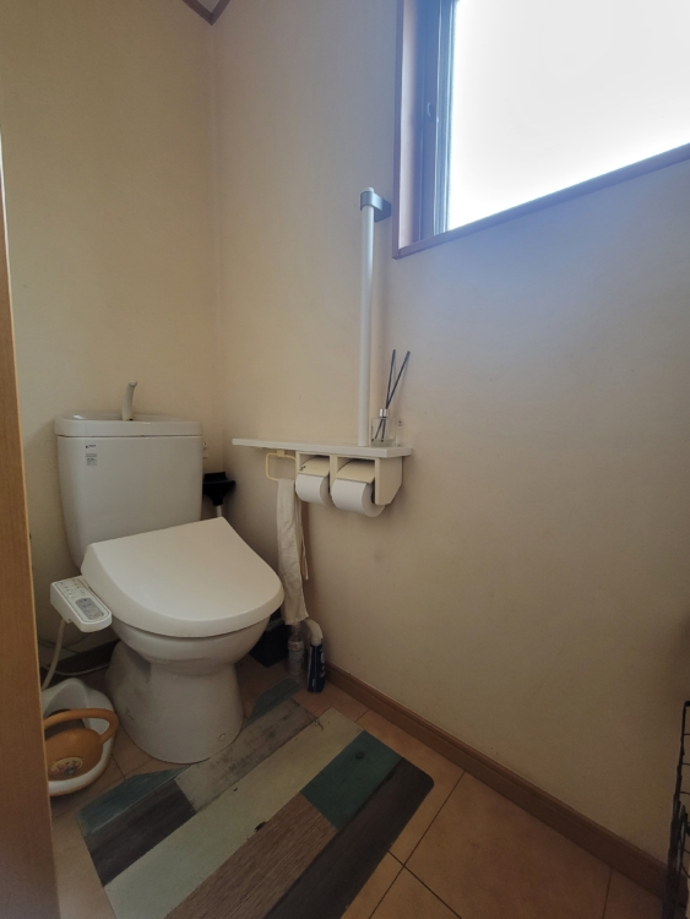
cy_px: 460
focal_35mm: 13
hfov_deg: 89.9
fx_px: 345
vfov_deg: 106.2
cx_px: 345
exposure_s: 1/60
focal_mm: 2.2
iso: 320
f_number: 2.2
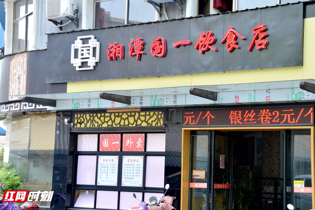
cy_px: 105
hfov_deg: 33.4
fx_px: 525
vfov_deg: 22.6
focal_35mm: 60
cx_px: 158
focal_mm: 40
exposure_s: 1/100
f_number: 5
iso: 200
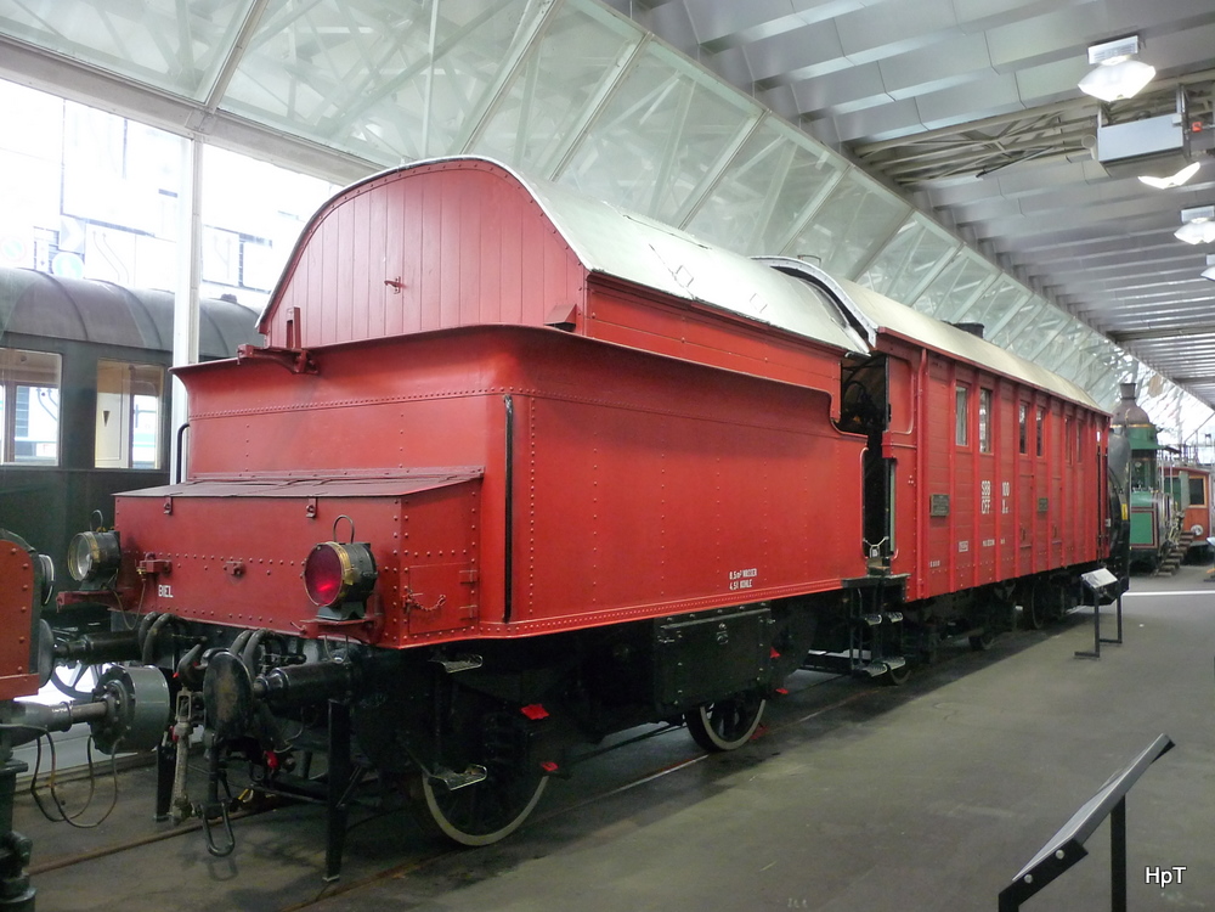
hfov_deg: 63.4
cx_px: 608
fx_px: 983
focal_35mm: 28
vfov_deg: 49.7
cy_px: 456
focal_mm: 4.7
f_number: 3.3
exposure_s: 1/20
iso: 400
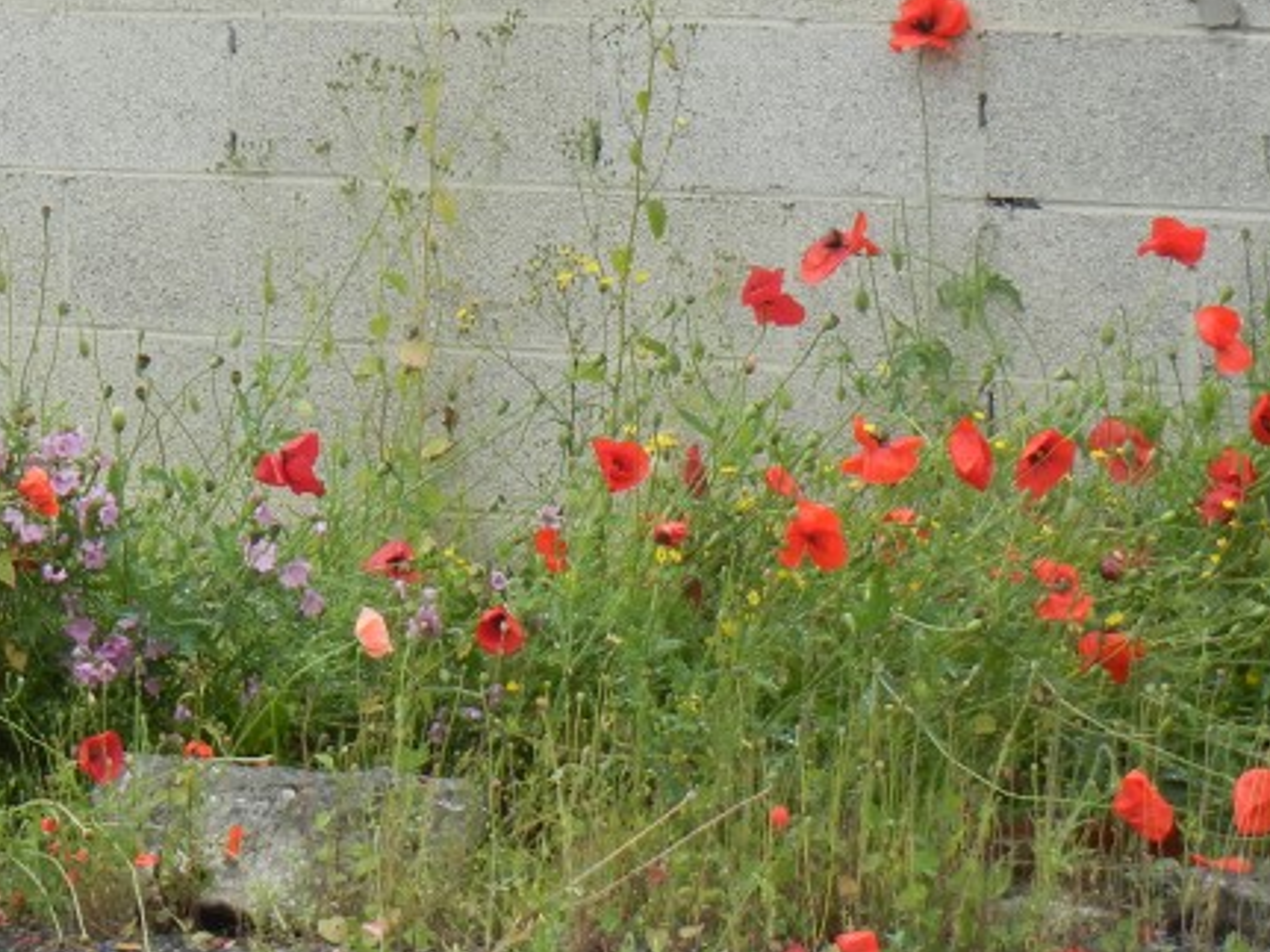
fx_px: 6712
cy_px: 448
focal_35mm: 183
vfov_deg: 8.1
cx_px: -53
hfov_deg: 10.7
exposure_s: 1/445
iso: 160
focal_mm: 13.9
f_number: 4.3
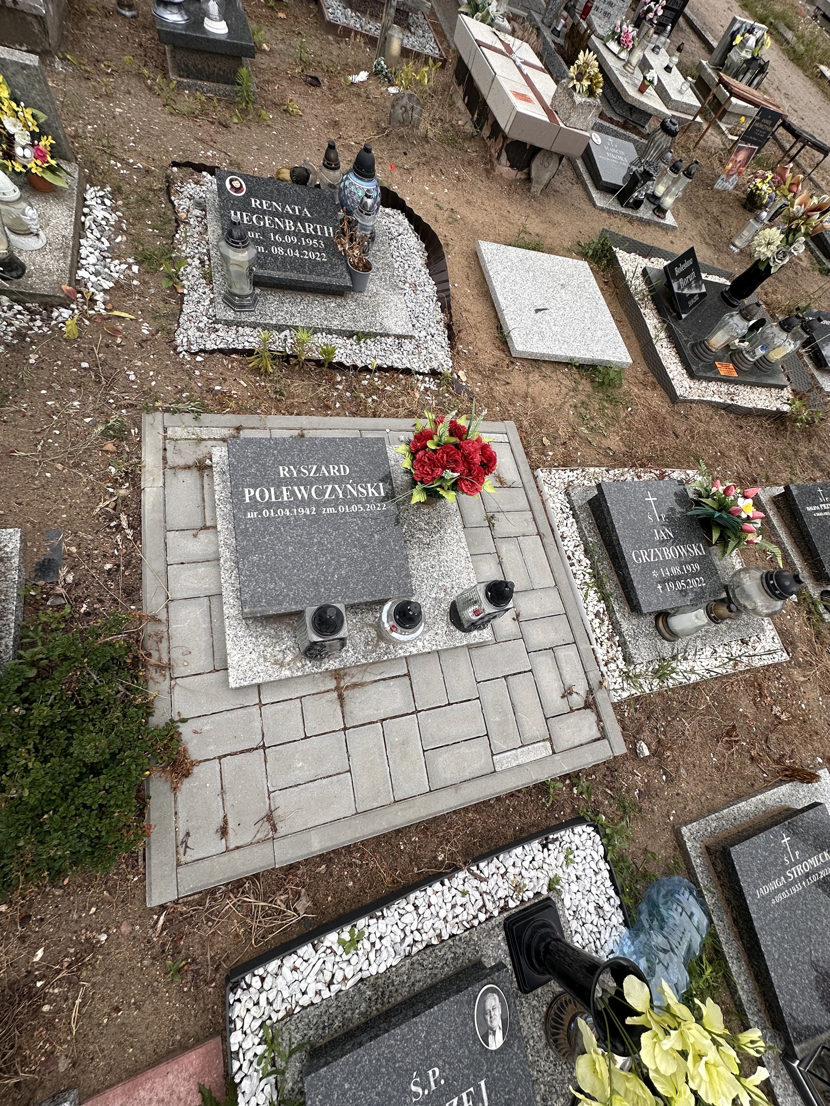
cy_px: 553
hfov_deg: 85.7
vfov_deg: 102.1
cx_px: 415
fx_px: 448
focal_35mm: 14
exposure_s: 1/520
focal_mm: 2.22
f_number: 2.2
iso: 40
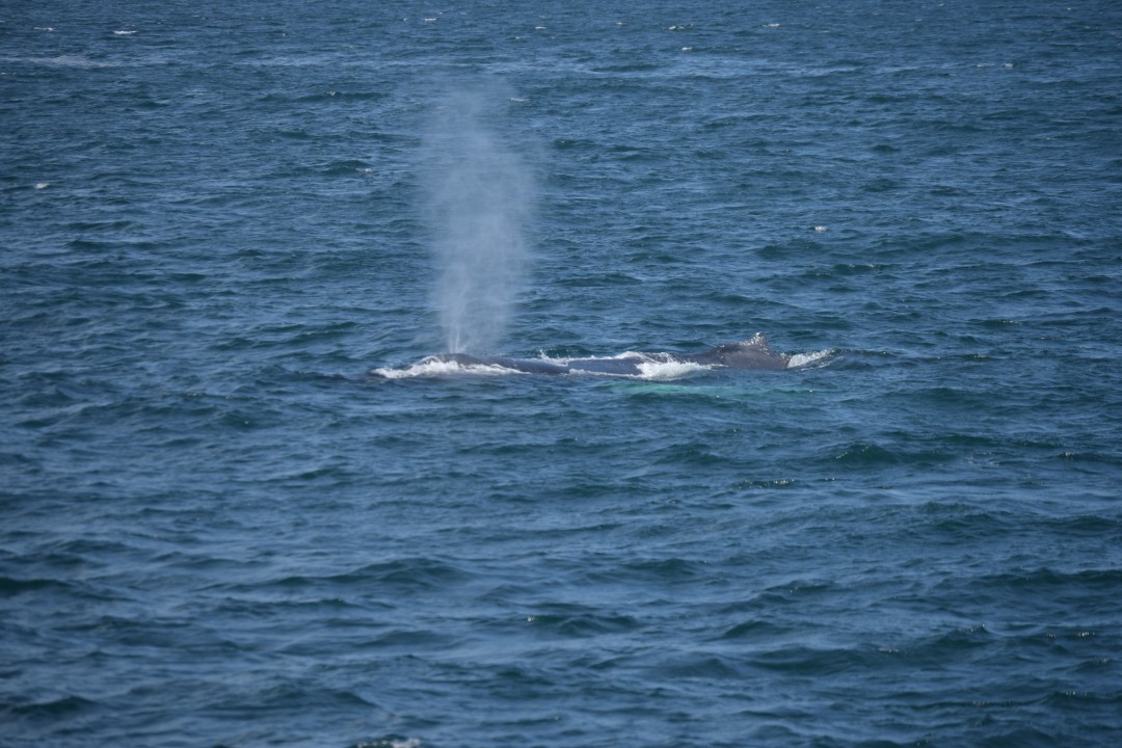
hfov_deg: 8.9
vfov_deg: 5.9
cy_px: 374
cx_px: 561
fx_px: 7246
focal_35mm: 232
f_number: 5.6
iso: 200
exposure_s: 1/1600
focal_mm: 155
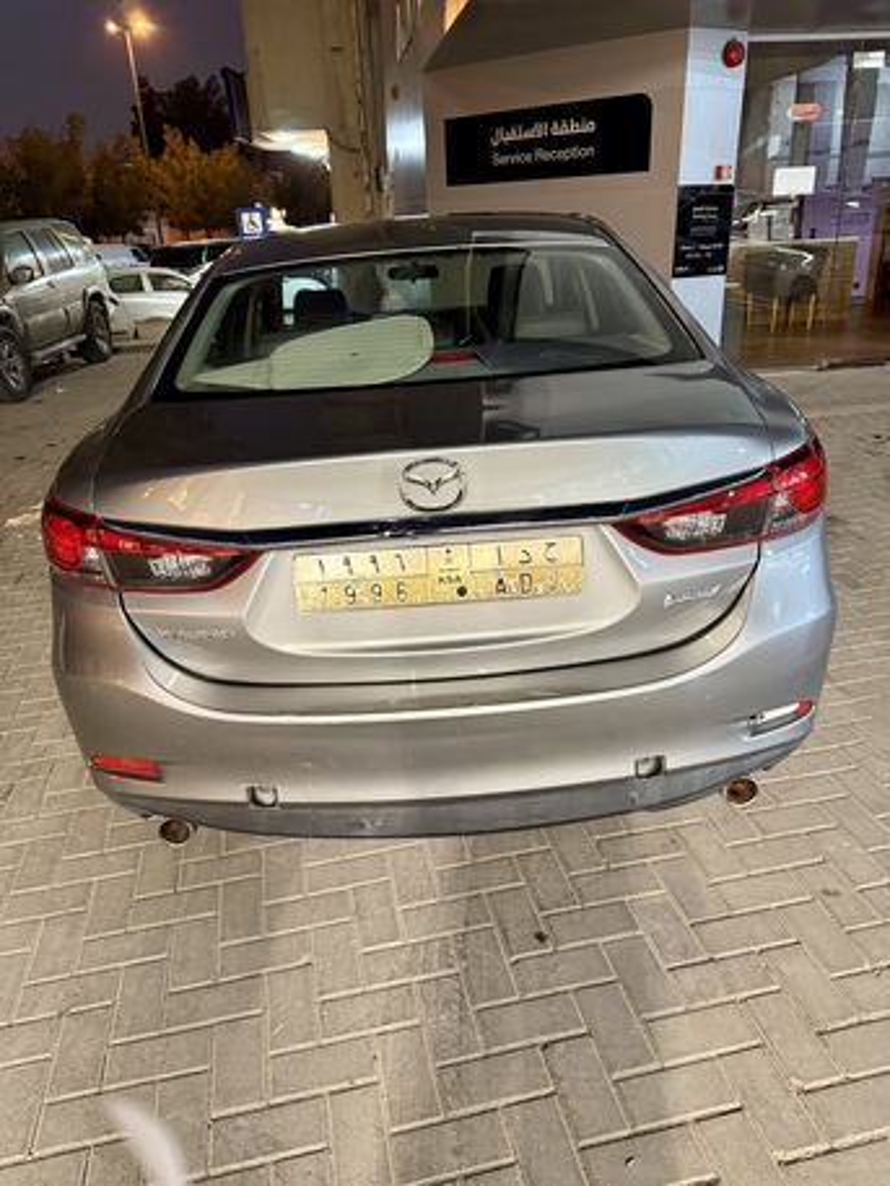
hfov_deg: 56.8
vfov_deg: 71.6
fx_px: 822
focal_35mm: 24
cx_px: 445
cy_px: 593
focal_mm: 6.76
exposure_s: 1/60
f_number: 1.78
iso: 500
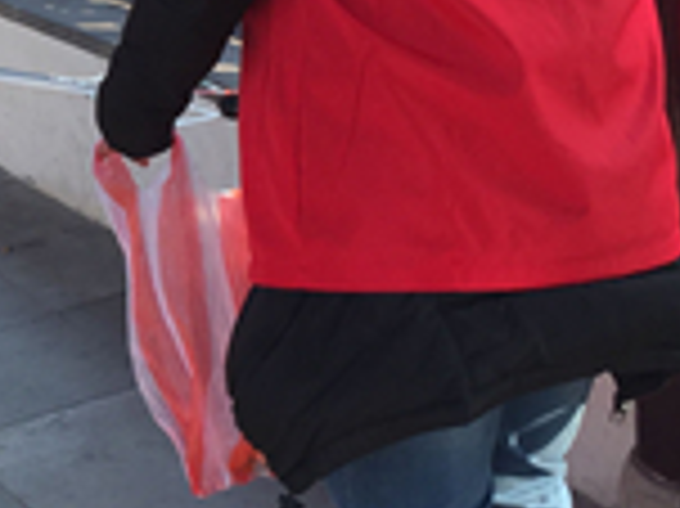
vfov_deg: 14.4
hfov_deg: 18.7
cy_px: 144
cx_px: -20
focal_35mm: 102
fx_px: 2002
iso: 32
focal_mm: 4.15
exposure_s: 1/240
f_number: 2.2
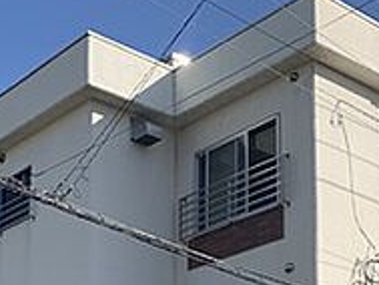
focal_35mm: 88
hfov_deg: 22.1
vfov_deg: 15.5
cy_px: 421
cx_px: 120
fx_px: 964
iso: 25
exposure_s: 1/2833
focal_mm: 4.25
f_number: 1.8
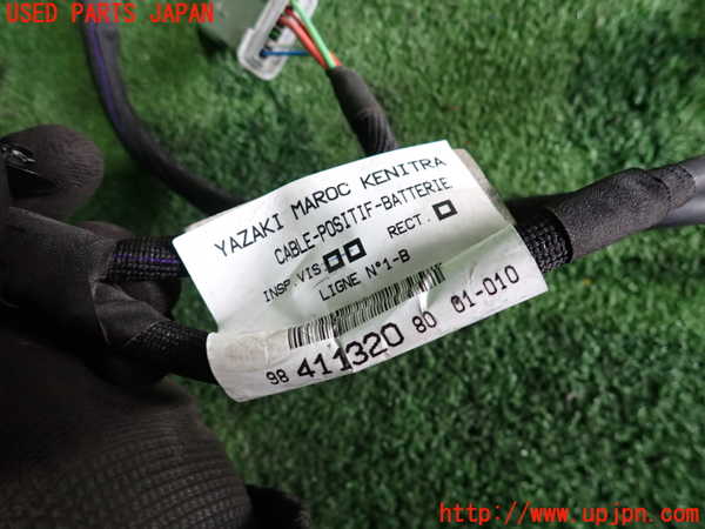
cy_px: 264
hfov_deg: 69.4
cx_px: 352
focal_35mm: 25
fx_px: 509
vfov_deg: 54.9
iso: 250
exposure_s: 1/30
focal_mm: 4.5
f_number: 2
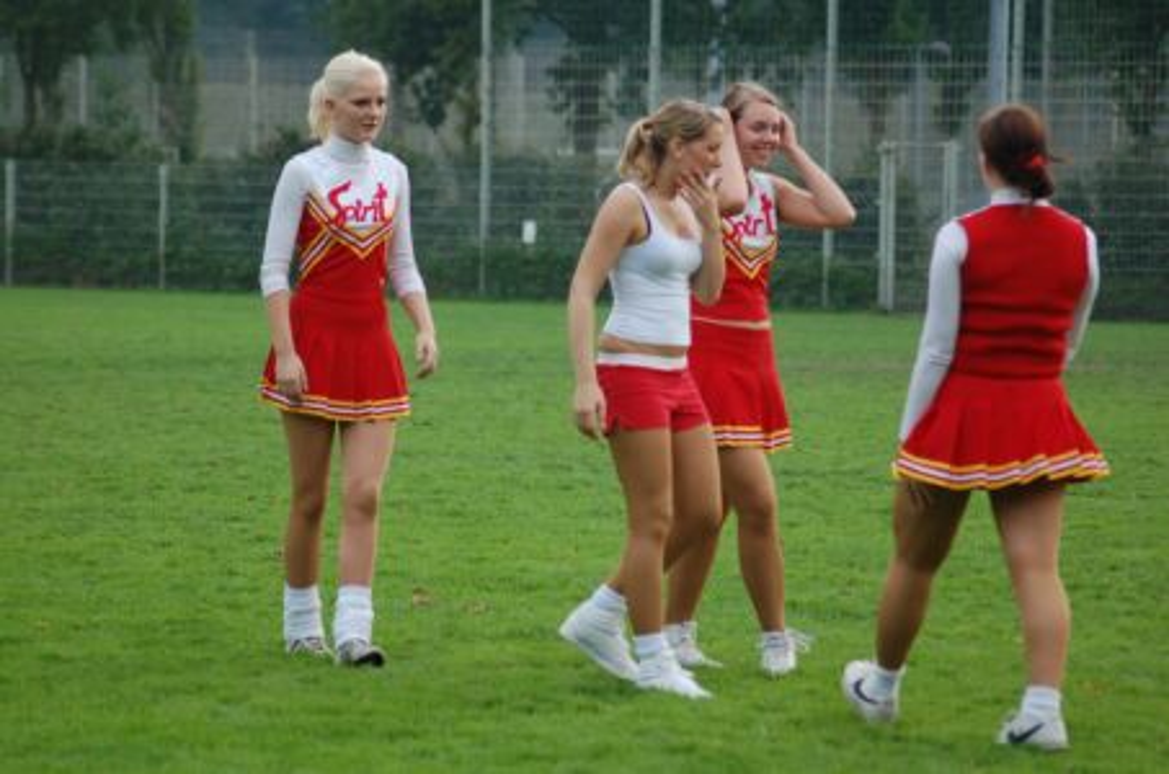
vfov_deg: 6.8
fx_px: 6562
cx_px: 584
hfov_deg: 10.2
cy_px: 387
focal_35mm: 202
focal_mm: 135
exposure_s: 1/800
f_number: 4.5
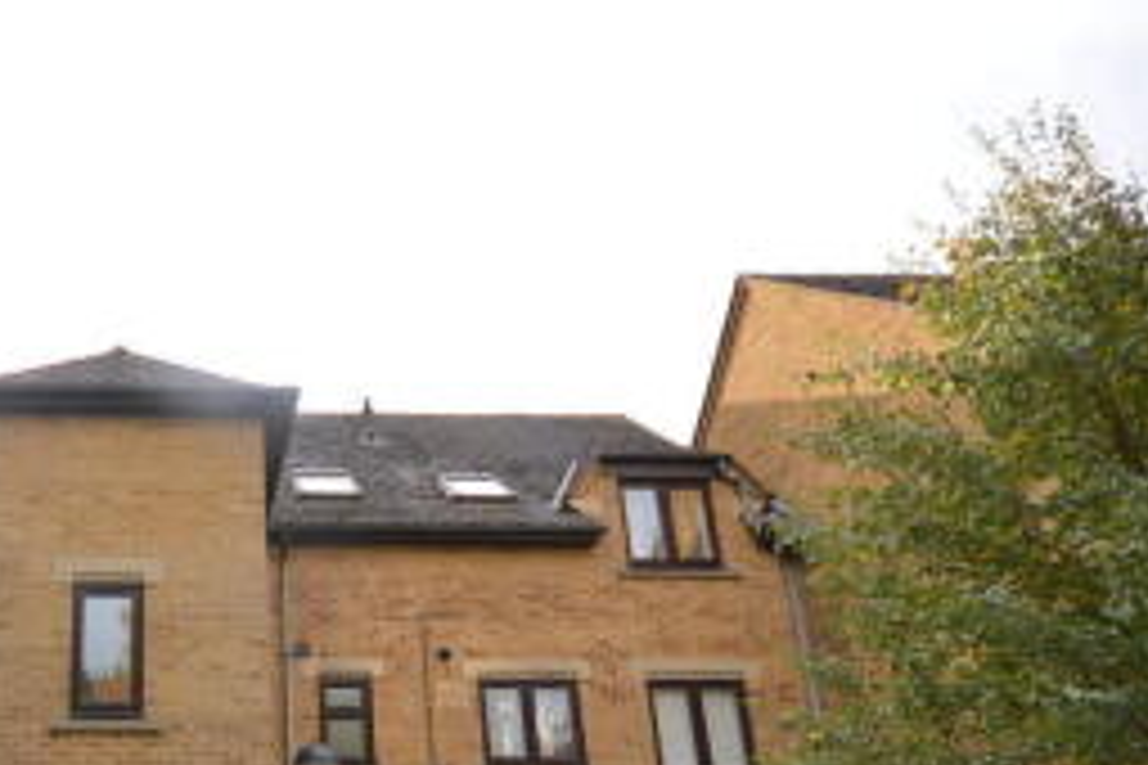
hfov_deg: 58.9
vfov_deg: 42.3
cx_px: 185
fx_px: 893
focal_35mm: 28
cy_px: 700
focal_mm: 10
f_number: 5
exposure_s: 1/200
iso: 100
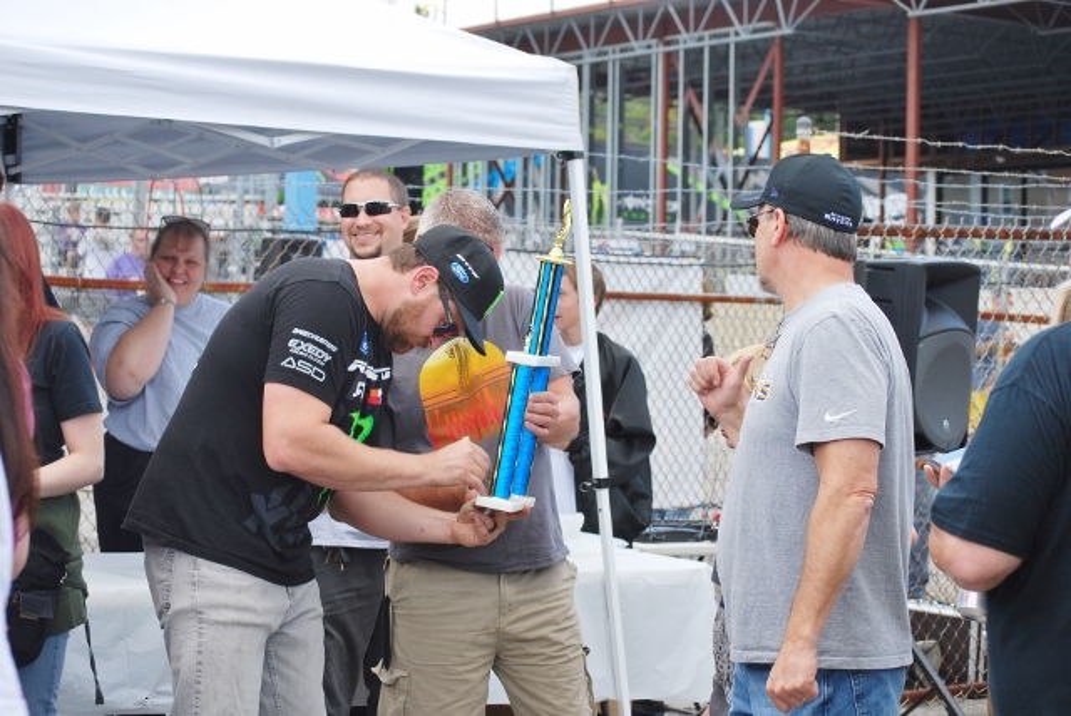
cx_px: 536
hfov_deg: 24.6
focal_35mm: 82
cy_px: 358
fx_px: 2457
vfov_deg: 16.6
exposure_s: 1/125
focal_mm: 55
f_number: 5.6
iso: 140
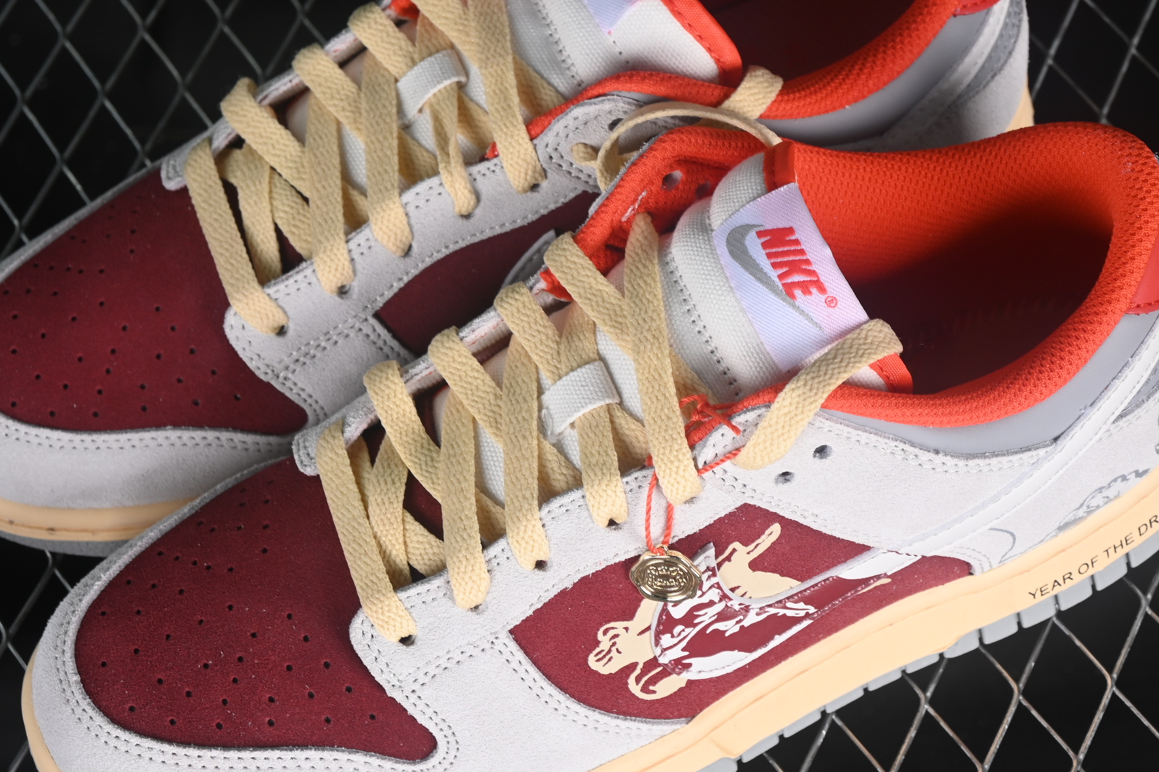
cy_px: 372
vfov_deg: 12.3
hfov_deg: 18.4
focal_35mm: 111
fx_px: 3573
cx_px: 571
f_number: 7.1
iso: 160
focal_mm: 50
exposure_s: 1/80
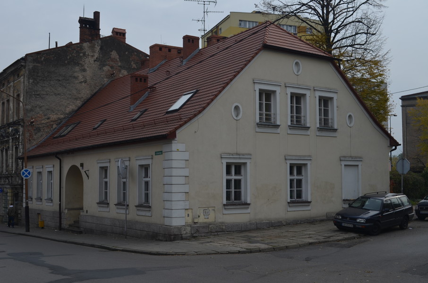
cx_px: 214
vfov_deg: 29.7
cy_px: 142
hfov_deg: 43.7
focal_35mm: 45
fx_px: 534
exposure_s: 1/250
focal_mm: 30
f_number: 8
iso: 140
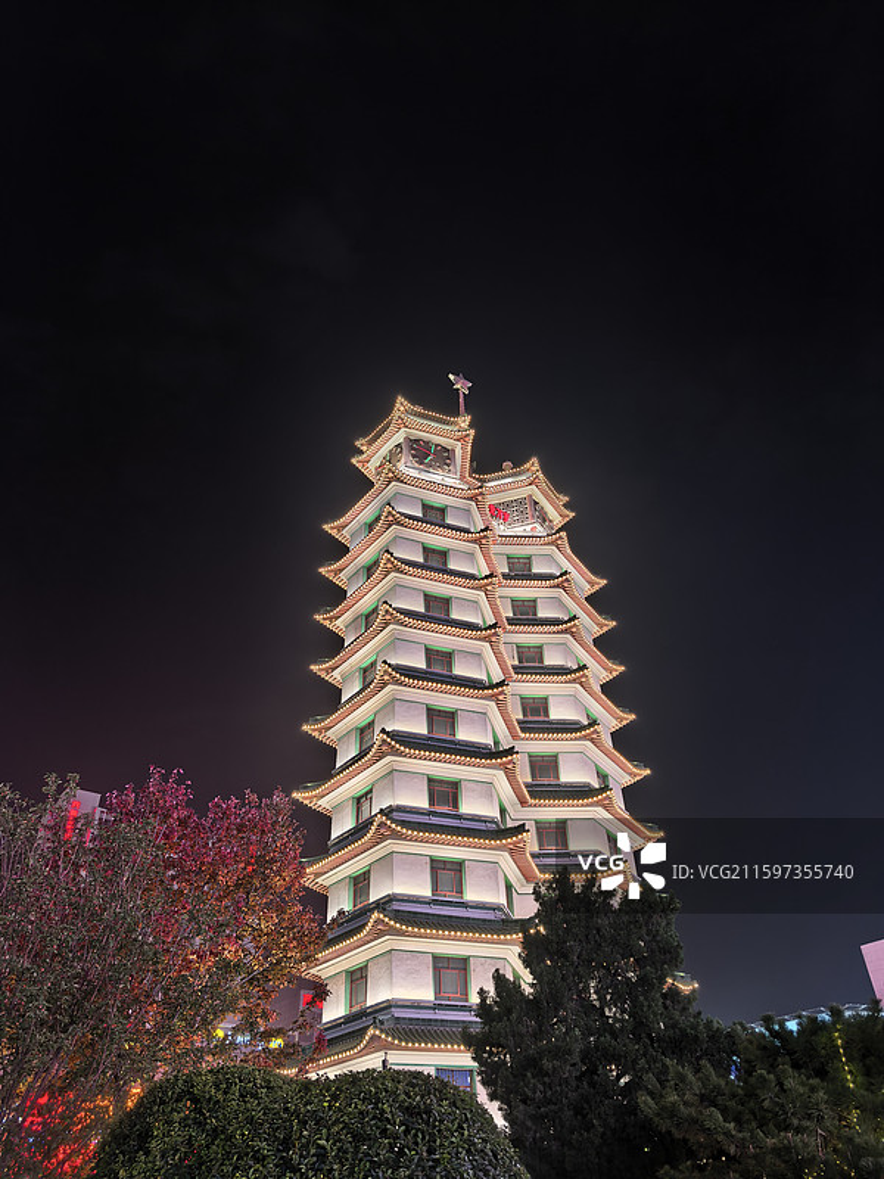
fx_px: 817
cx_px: 442
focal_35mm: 24
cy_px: 590
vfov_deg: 71.6
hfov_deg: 56.8
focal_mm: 6.98
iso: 250
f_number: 1.4
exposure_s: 1/50
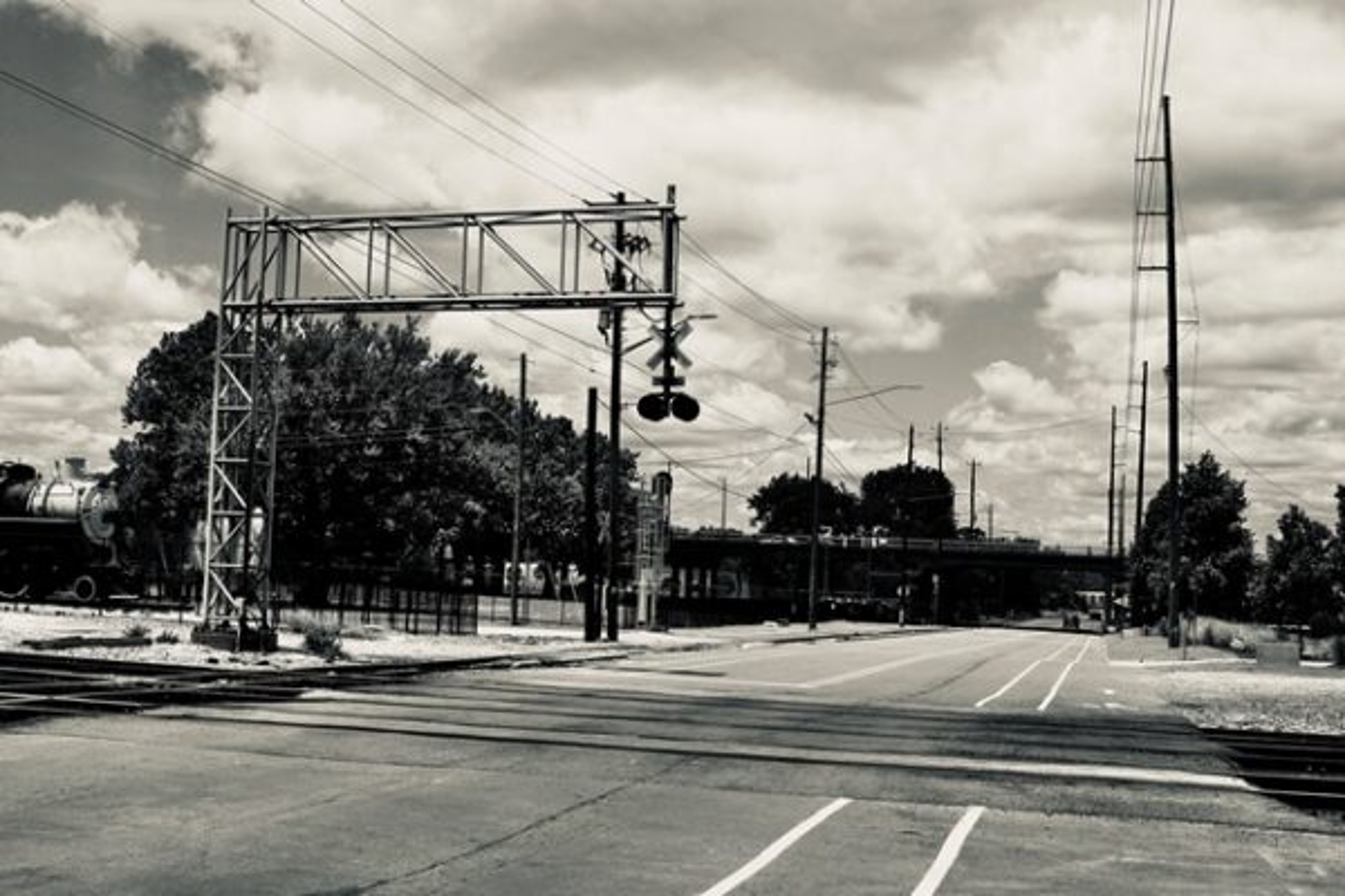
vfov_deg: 31.9
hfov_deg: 46.4
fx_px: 1569
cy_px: 448
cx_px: 672
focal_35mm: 42
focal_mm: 28
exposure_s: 1/2000
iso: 400
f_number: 8
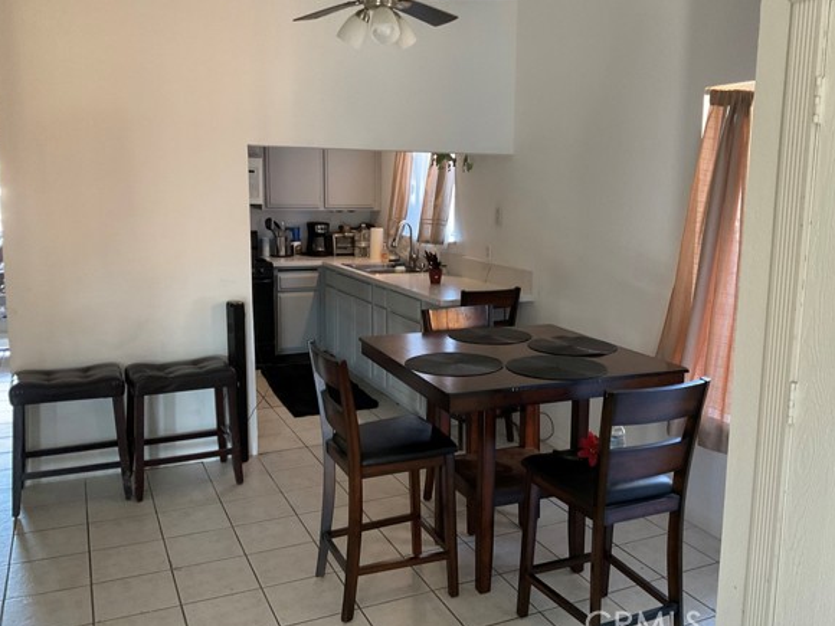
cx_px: 451
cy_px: 299
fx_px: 772
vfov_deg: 44.1
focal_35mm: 32
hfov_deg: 56.7
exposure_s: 1/40
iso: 250
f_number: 1.8
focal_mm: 3
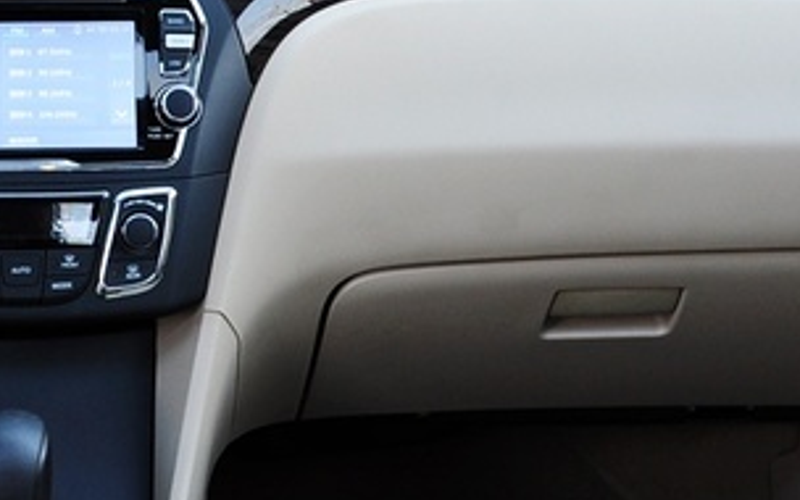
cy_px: 96
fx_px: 2289
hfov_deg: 19.3
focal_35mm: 105
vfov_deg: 12.4
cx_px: 8
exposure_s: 1/25
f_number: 7.1
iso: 250
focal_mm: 22
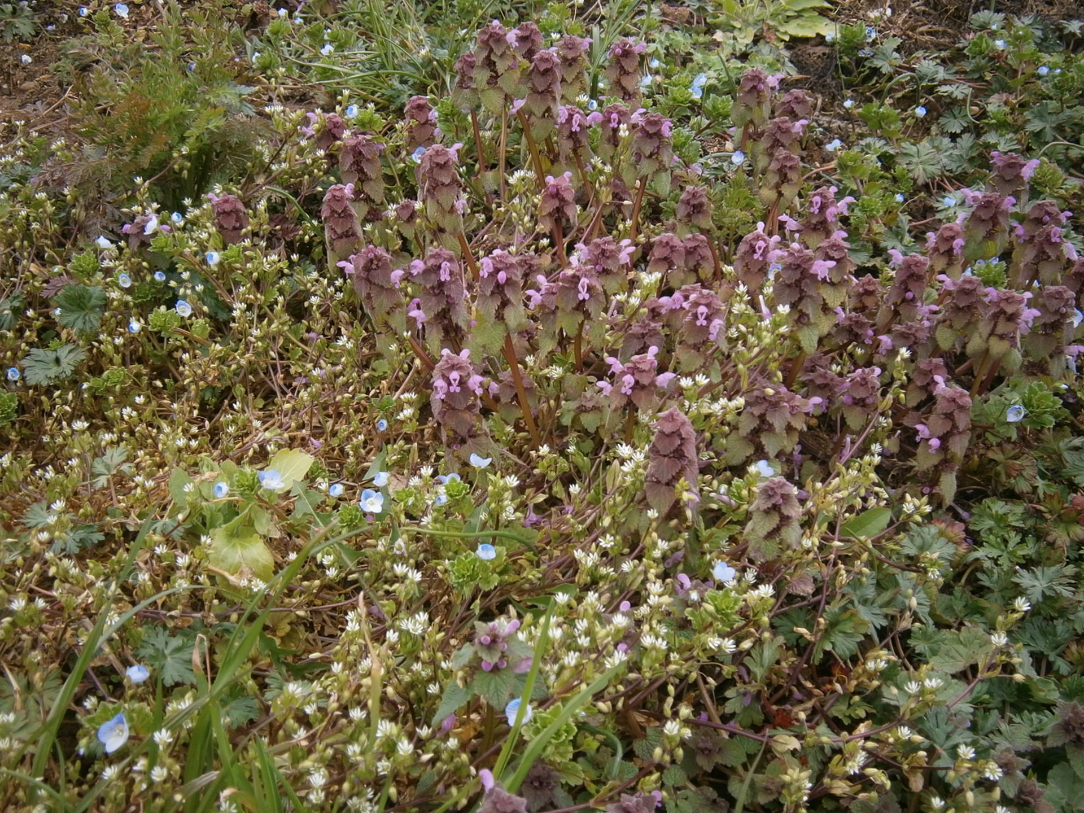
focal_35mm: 47
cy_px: 406
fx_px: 1472
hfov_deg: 40.4
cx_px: 542
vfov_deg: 30.9
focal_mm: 8.3
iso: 80
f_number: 3.4
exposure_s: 1/200
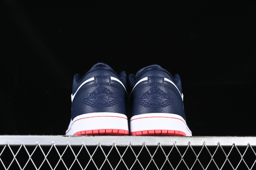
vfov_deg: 18.2
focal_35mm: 75
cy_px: 85
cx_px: 128
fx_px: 533
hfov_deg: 27.0
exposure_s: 1/60
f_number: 6.3
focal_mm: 50
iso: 160
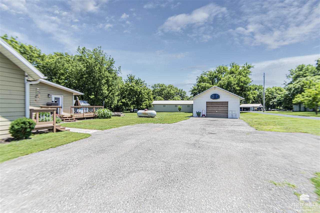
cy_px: 106
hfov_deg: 100.4
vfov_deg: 77.3
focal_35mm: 15
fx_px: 133
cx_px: 160
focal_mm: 10
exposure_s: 1/200
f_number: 7.1
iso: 100
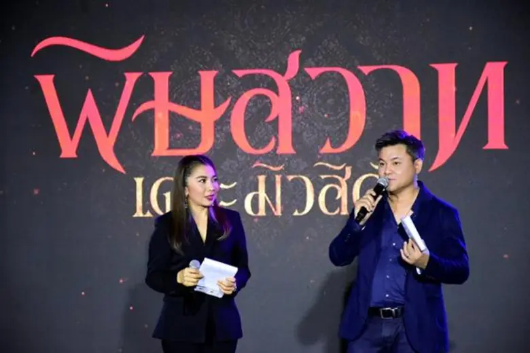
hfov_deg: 13.7
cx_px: 265
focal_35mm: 150
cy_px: 176
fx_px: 2208
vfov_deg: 9.1
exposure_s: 1/320
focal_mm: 100
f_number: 6.3
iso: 8000
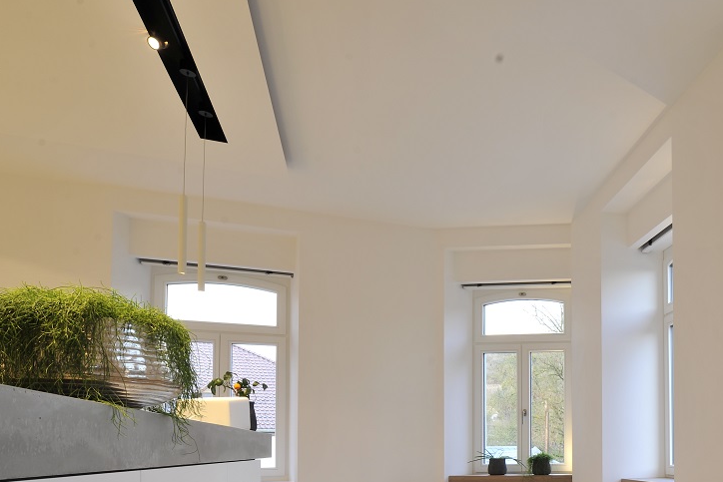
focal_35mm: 29
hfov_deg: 53.7
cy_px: 429
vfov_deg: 41.6
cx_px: 678
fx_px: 582
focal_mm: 14
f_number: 11
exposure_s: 1
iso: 100
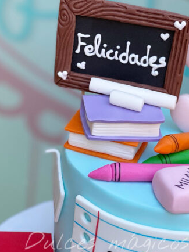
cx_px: 183
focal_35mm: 104
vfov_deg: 18.6
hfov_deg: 14.0
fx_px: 758
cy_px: 228
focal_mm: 6
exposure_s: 1/122
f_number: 2
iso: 32
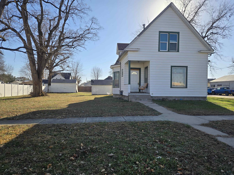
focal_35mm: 23
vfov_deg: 58.9
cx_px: 117
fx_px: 155
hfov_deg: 73.9
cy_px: 88
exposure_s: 1/1714
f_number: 1.8
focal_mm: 5.4
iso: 25
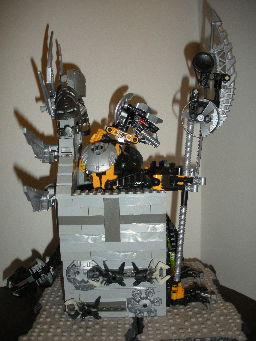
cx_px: 128
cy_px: 170
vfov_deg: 52.6
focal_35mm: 35
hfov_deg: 40.7
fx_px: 345
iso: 200
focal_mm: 6.3
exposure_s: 1/60
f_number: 3.5
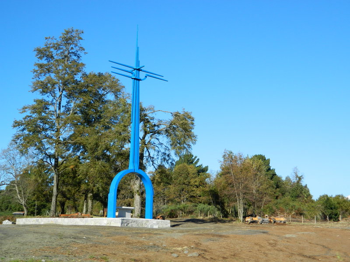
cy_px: 131
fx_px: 475
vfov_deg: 30.9
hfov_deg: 40.4
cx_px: 175
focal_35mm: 47
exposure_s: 1/640
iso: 80
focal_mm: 8.4
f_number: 3.6
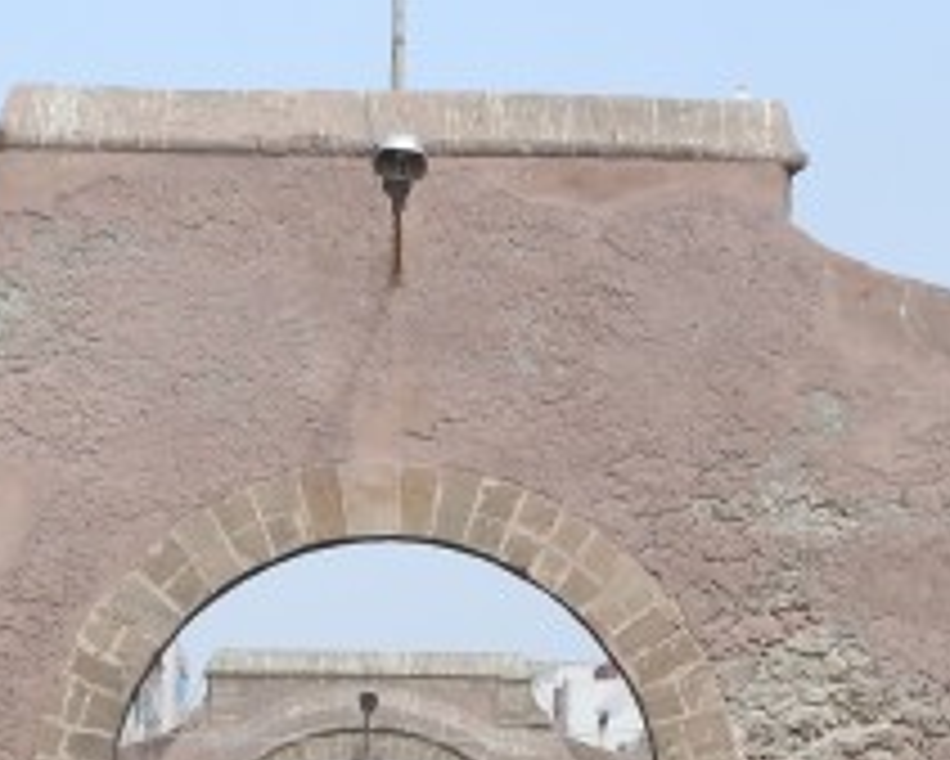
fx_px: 7285
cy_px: 800
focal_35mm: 259
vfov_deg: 6.0
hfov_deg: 7.5
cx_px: 464
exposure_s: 1/640
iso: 100
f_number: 4.5
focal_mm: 12.5
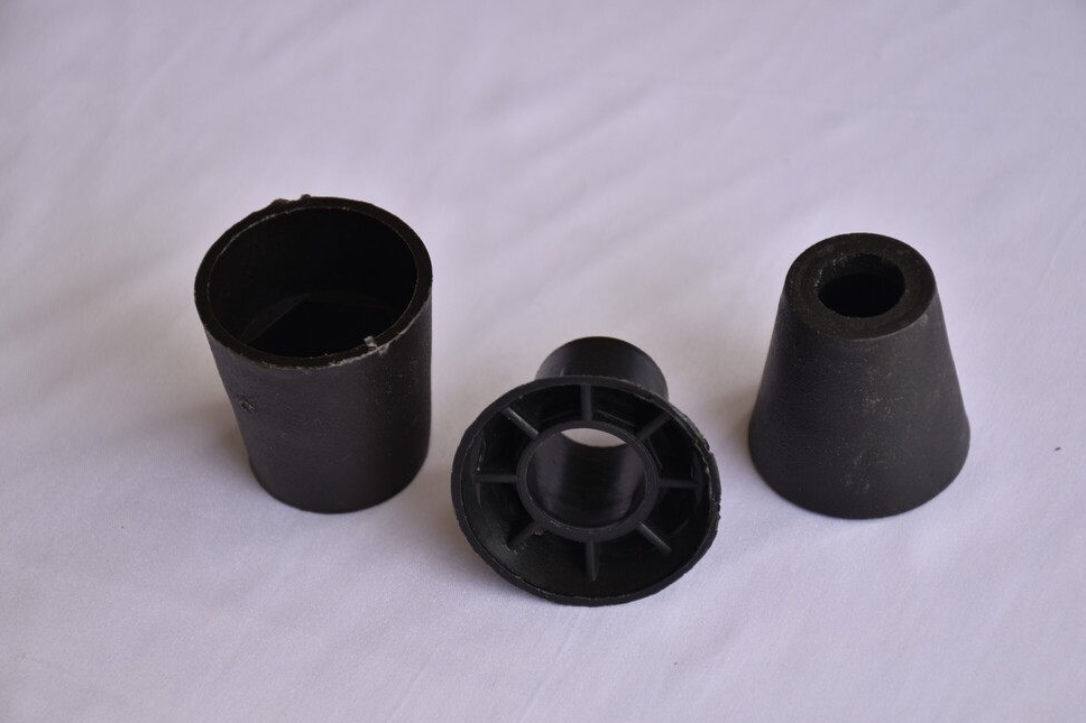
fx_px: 3740
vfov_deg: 11.1
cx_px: 559
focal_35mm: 124
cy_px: 373
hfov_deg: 16.5
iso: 100
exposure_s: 1/100
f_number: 6.3
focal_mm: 80
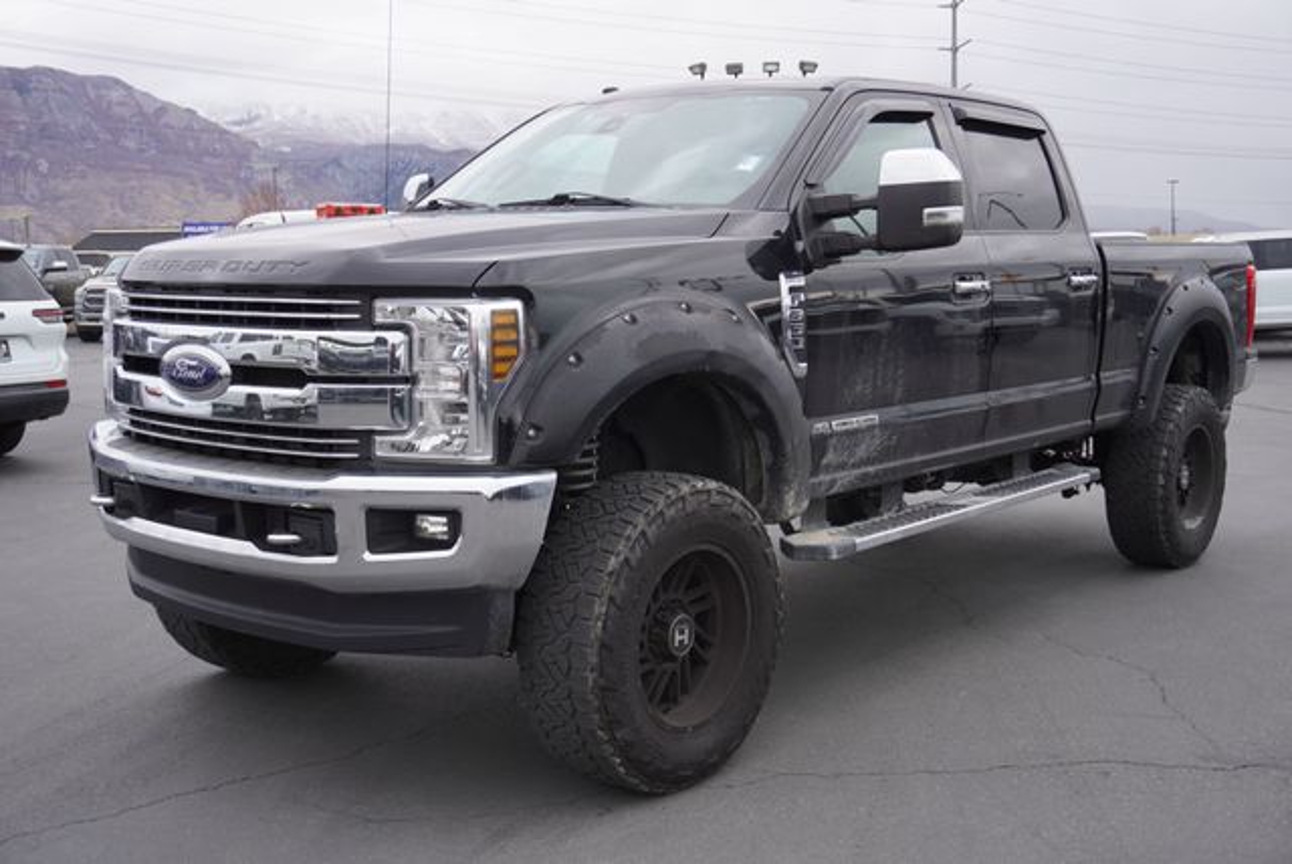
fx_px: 1455
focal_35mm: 40
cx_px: 646
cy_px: 432
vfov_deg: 33.1
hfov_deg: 47.9
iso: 125
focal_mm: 27
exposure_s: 1/60
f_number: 4.5
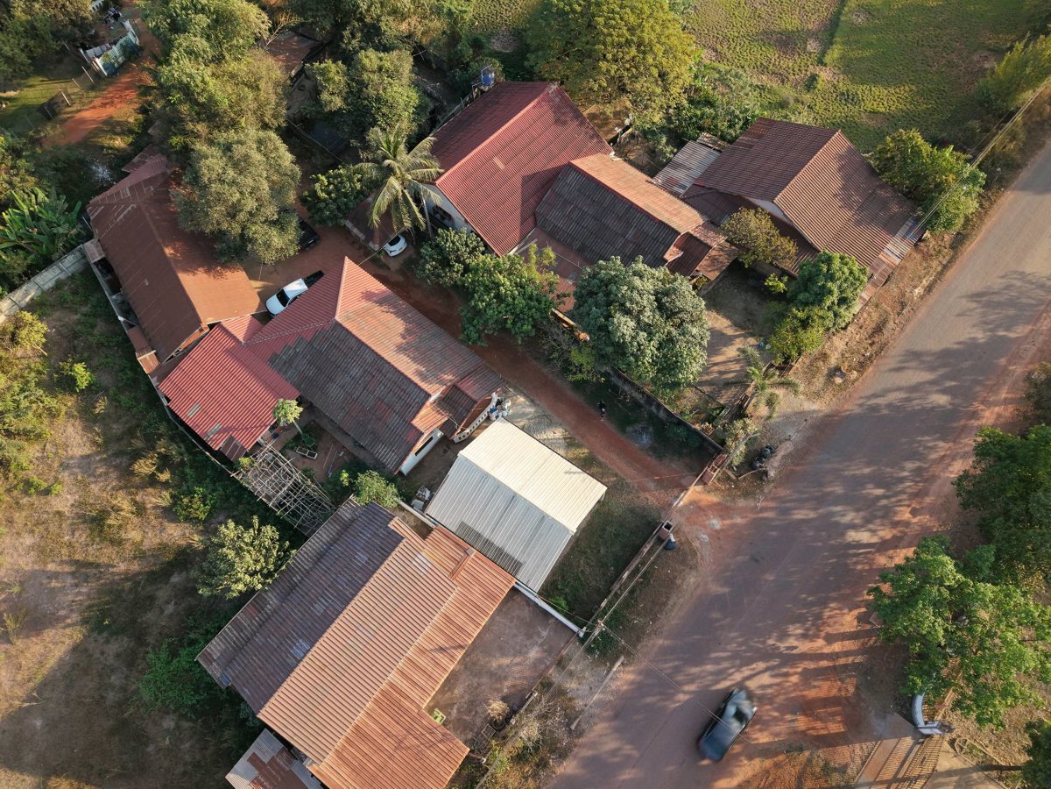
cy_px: 394
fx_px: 729
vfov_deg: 56.8
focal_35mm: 24
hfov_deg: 71.6
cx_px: 526
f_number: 1.8
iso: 200
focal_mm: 8.67
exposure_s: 1/30
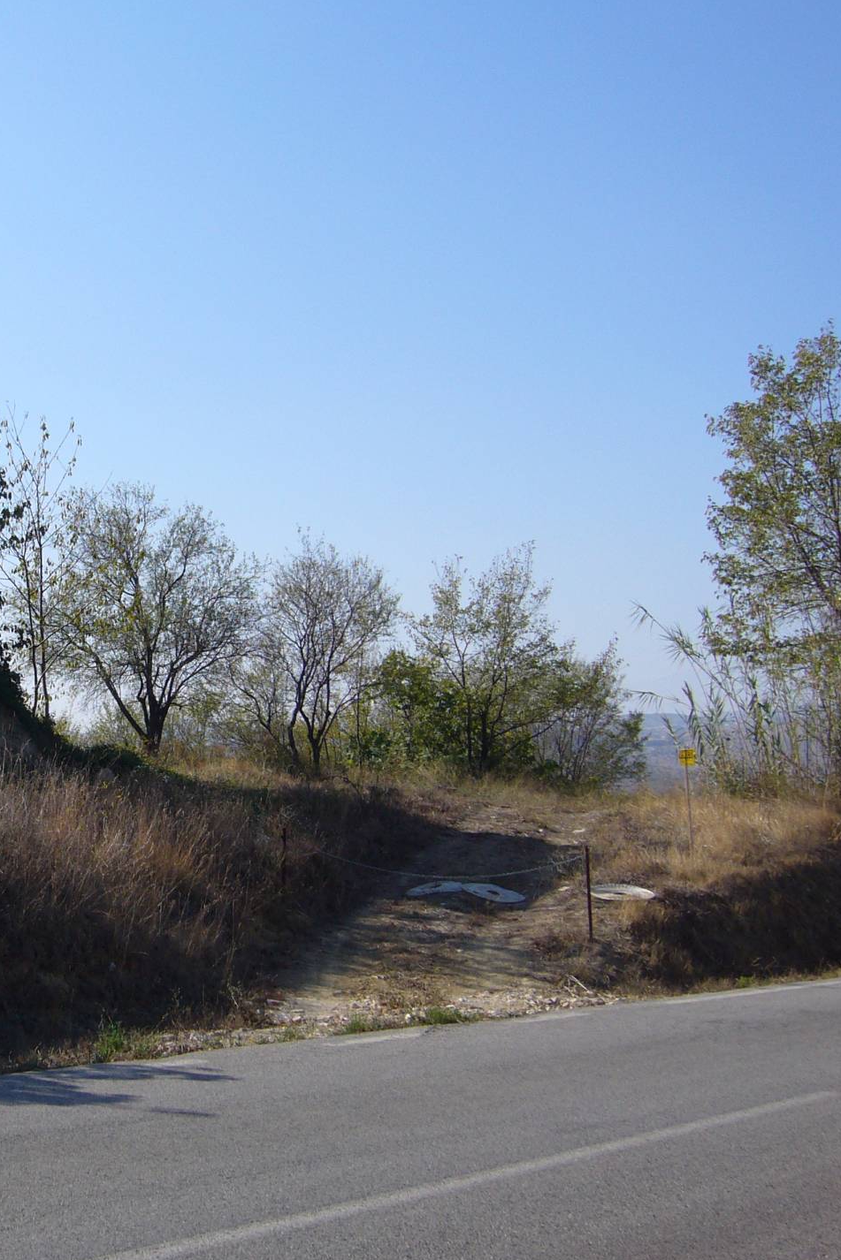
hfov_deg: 26.7
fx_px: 1716
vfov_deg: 40.3
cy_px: 633
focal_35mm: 49
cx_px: 108
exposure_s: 1/320
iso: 80
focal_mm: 5.8
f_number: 5.6
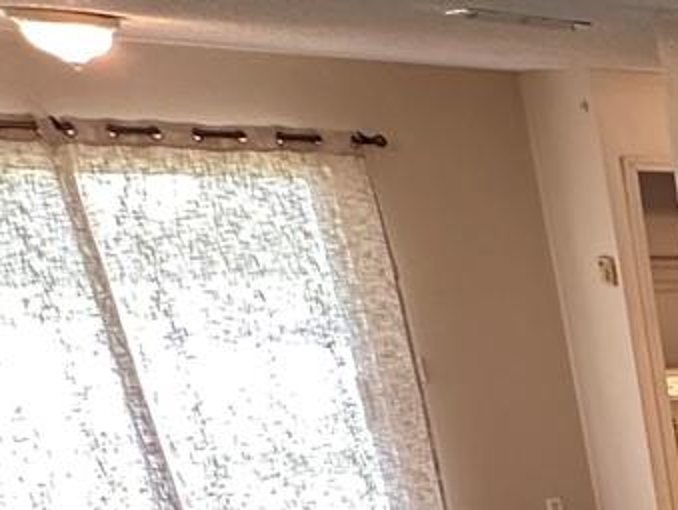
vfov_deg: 19.3
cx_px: 1262
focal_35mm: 66
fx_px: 1294
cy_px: 784
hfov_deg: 20.0
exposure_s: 1/60
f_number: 2.2
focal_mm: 2.22
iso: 200
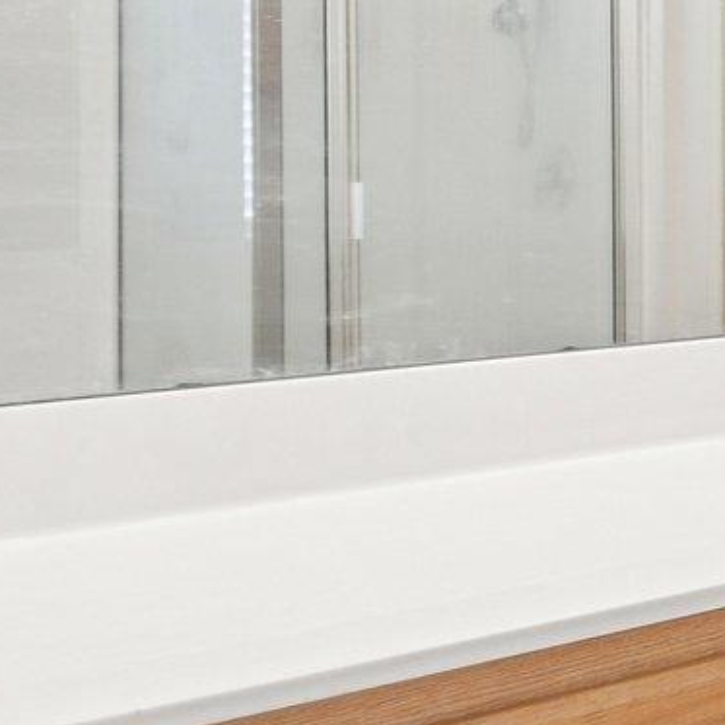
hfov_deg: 18.3
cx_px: 1372
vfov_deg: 24.0
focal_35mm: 70
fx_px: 1659
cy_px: 79
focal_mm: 10
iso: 400
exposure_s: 1/10
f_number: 8
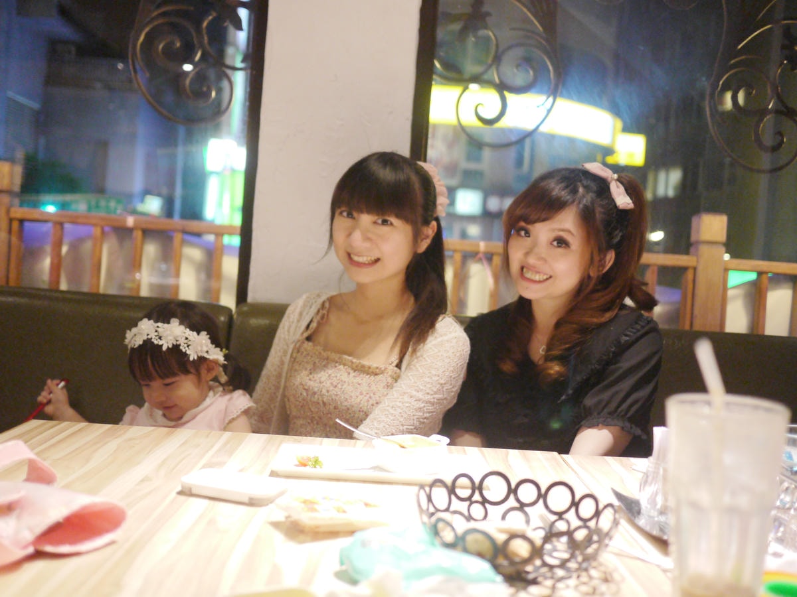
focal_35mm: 40
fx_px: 921
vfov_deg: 36.0
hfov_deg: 46.8
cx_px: 398
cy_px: 298
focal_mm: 20
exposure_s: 1/60
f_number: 1.7
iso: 800
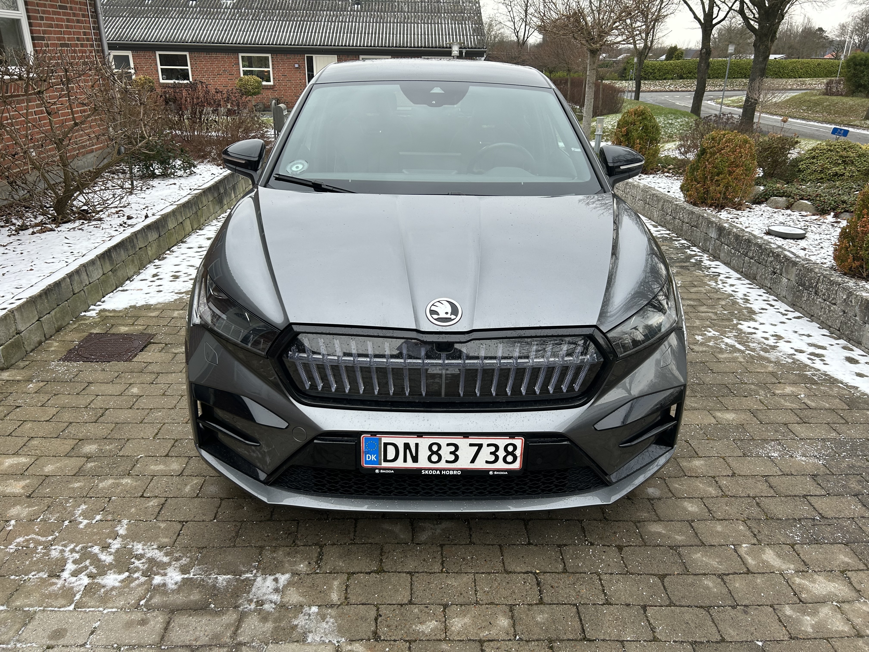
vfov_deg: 53.1
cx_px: 434
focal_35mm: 26
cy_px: 326
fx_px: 653
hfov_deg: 67.3
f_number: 1.5
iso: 64
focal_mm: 5.7
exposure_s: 1/121
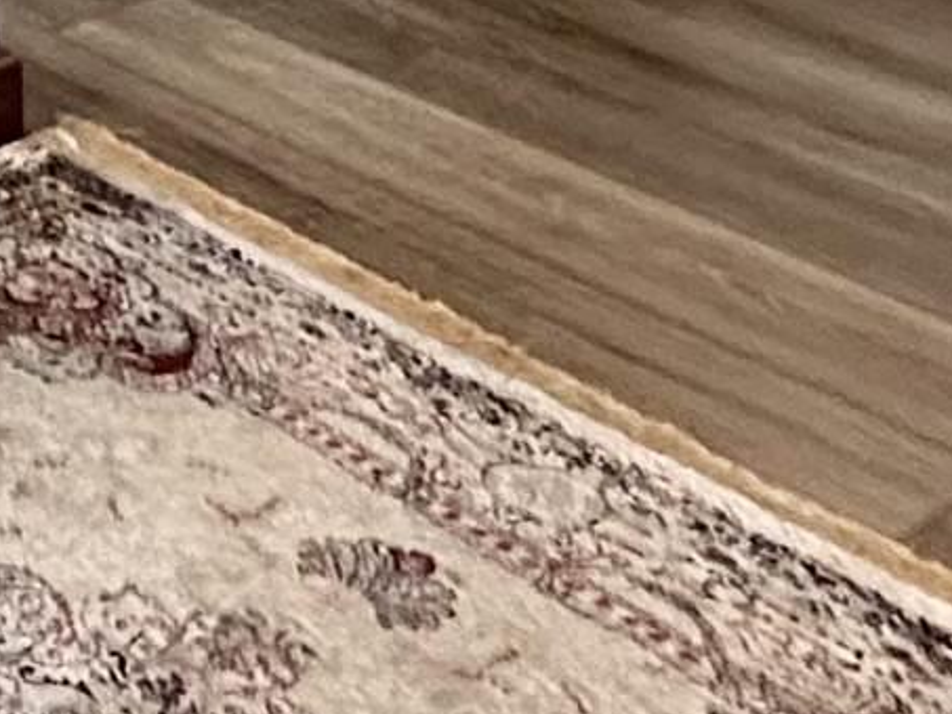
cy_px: -1119
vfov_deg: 11.9
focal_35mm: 95
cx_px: -481
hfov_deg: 18.3
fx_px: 2613
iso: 640
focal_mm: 2.22
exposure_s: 1/60
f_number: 2.2
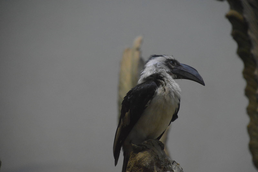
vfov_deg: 4.2
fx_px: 2363
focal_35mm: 330
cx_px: 129
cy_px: 86
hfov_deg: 6.2
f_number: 6.3
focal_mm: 220
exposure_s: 1/100
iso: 3200
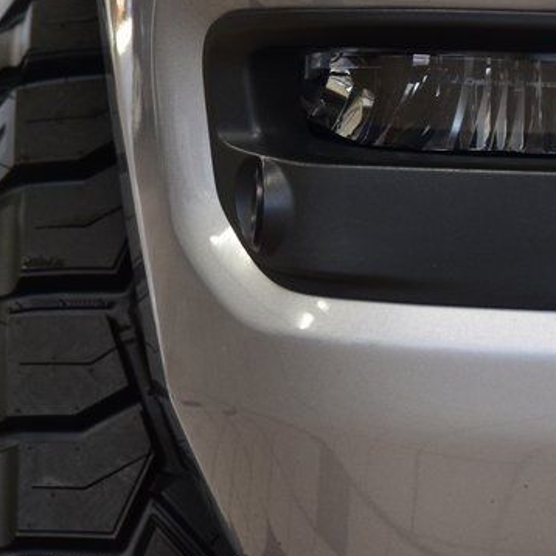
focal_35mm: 255
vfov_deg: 6.9
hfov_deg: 6.9
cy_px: 114
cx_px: 467
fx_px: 4634
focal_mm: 70
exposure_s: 1/30
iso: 1250
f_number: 7.1
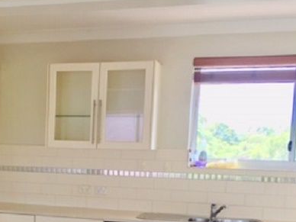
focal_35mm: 65
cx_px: 39
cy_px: 210
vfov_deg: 21.9
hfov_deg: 28.8
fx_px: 556
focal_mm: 4.15
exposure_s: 1/100
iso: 40
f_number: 2.2
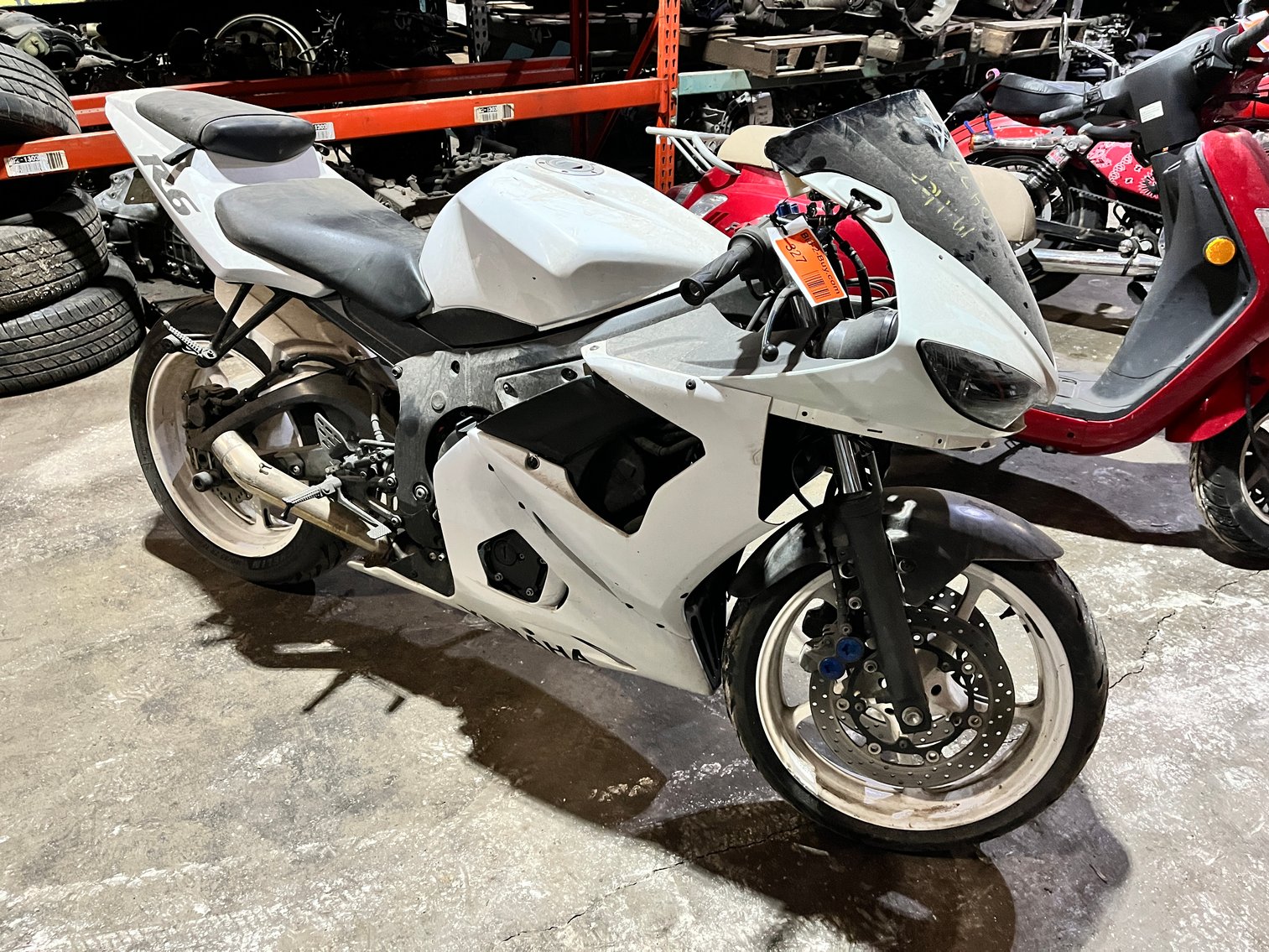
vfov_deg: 53.1
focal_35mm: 26
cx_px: 634
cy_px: 476
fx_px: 953
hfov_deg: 67.3
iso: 640
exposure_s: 1/40
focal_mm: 5.1
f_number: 1.6
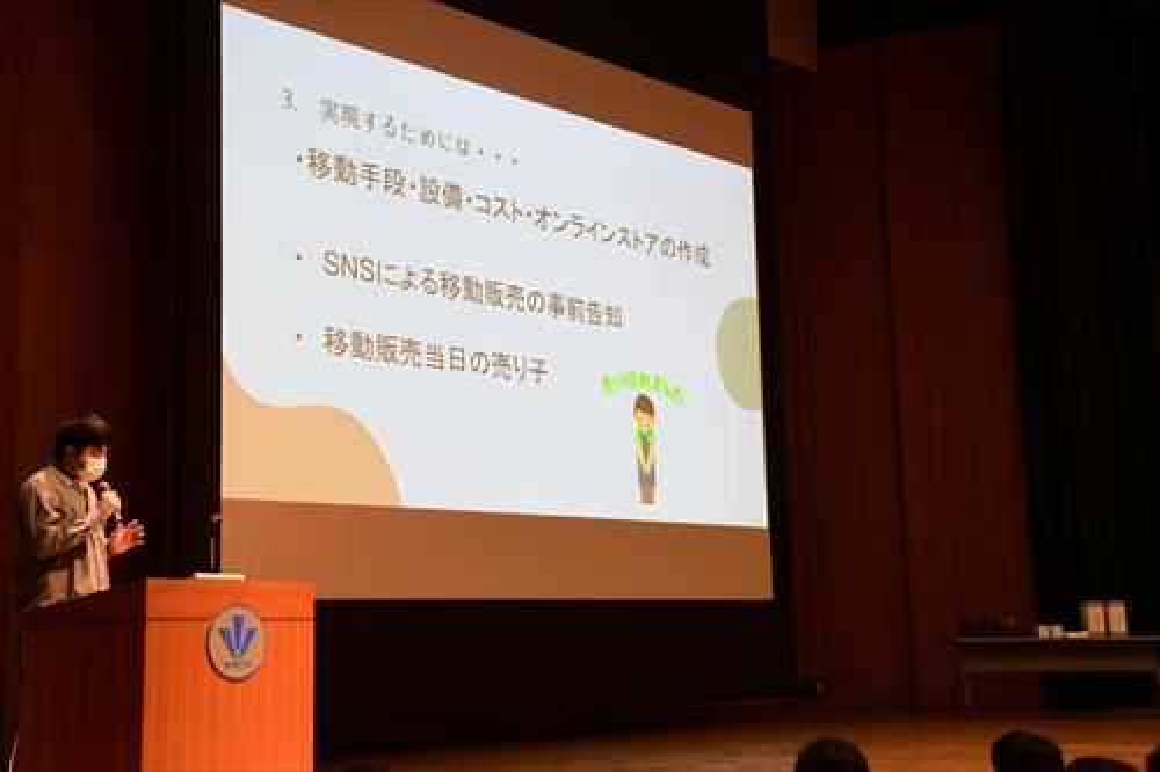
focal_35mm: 52
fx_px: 1691
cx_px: 580
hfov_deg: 37.9
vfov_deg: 25.7
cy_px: 386
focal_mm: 35
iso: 640
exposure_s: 1/25
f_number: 4.5
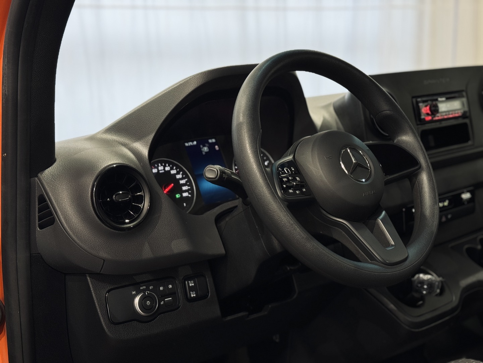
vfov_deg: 30.3
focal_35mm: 48
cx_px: 242
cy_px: 182
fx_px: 670
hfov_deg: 39.7
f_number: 1.78
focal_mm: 6.76
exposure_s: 1/50
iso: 50
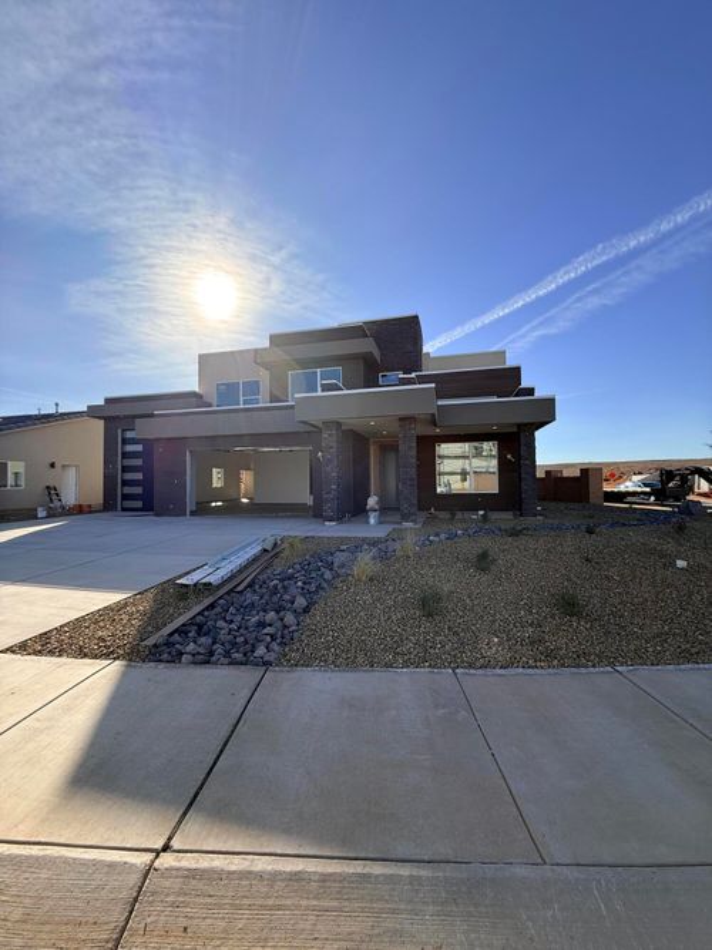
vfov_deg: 102.1
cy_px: 475
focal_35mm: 14
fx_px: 384
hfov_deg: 85.7
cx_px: 356
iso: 64
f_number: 2.2
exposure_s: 1/1745
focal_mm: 2.22
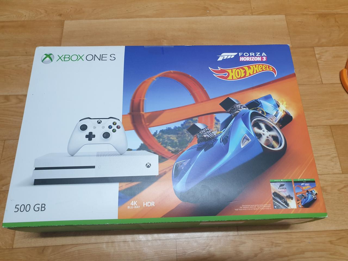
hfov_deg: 67.3
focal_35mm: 26
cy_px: 130
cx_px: 174
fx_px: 261
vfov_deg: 53.1
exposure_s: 1/60
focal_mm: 4.3
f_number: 2.4
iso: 320
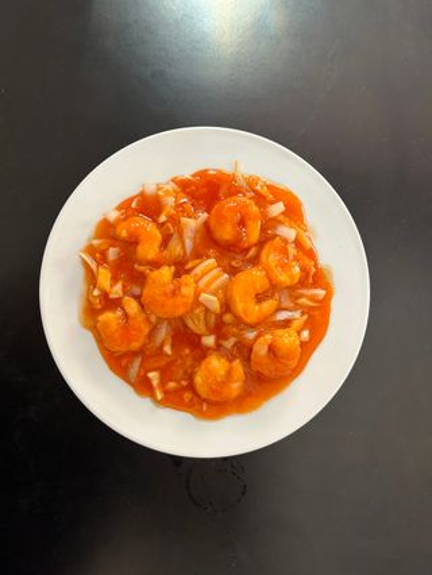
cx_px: 216
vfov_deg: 67.3
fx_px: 432
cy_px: 288
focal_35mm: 26
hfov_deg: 53.1
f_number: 1.5
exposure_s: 1/63
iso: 125
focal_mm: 5.7
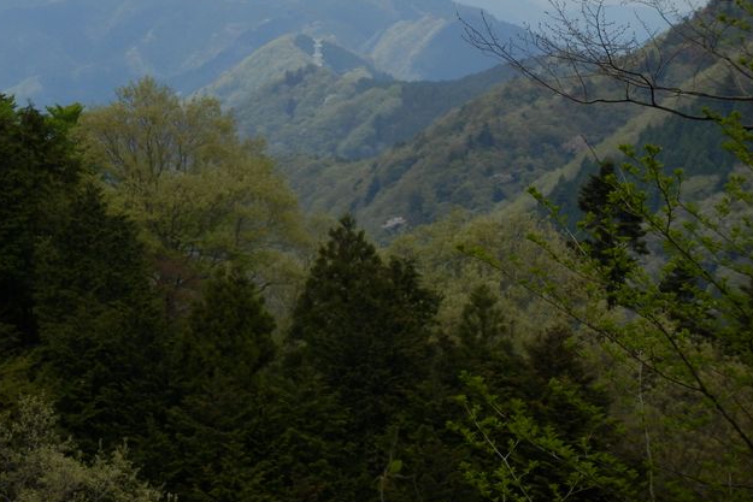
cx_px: 278
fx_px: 6067
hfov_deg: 7.1
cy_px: 178
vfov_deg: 4.7
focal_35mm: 290
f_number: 5.8
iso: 80
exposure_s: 1/500
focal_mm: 38.6
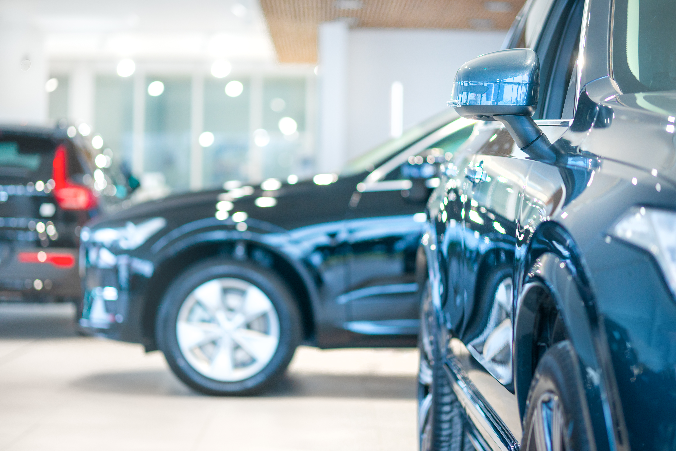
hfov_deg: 24.2
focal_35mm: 84
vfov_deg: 16.3
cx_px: 338
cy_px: 226
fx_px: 1578
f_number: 1.4
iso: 250
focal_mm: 56
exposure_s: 1/60
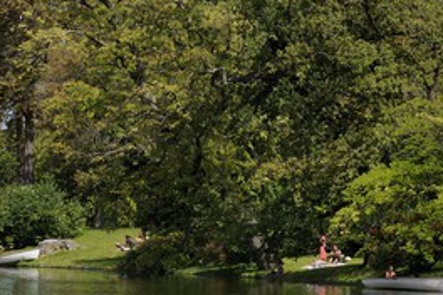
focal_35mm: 247
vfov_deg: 5.6
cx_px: 185
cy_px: 114
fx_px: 3039
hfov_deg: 8.3
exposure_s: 1/200
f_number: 10
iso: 200
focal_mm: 155
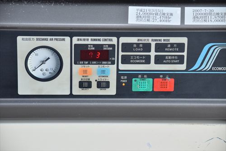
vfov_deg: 12.7
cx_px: 113
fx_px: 678
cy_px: 76
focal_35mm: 108
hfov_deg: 18.9
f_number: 6.3
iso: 1250
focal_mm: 72
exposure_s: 1/400
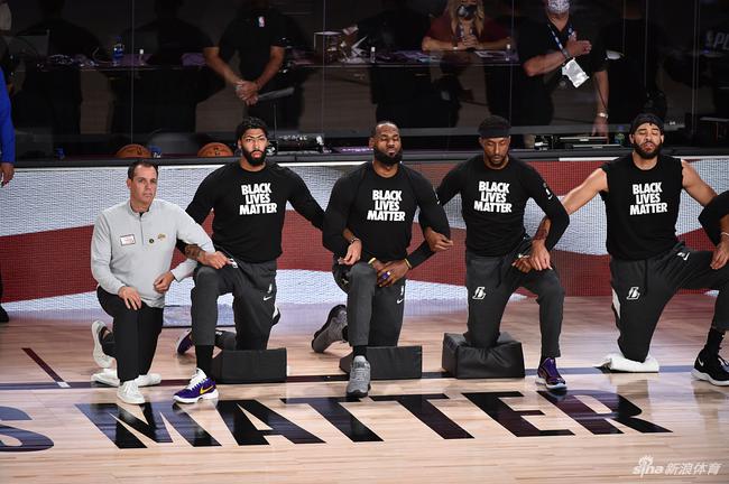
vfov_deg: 4.0
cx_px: 364
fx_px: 6878
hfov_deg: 6.1
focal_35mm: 340
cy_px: 242
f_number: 4
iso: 2000
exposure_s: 1/160
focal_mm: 340
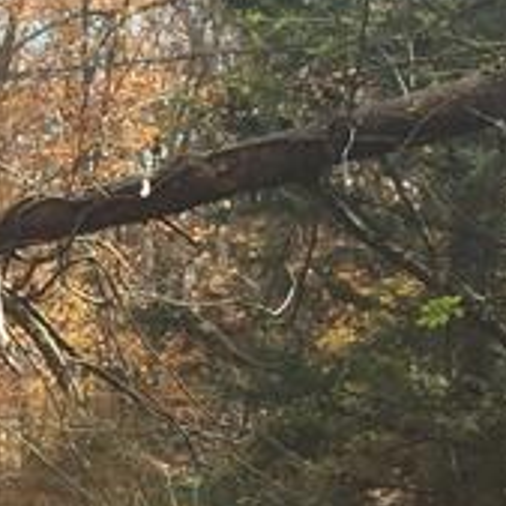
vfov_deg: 11.1
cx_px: -290
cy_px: 536
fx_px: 2563
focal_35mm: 155
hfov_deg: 10.8
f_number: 2.2
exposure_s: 1/638
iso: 32
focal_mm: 4.15
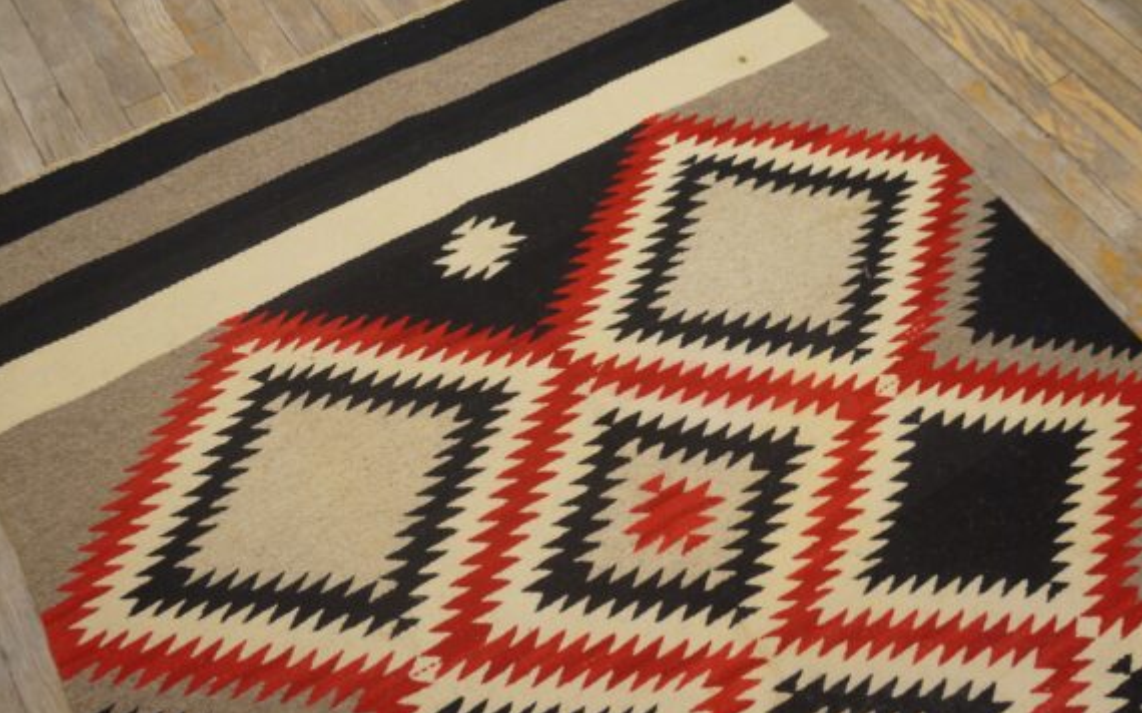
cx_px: 561
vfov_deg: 41.1
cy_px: 331
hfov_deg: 62.0
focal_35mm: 31
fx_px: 950
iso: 800
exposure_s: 1/60
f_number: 4
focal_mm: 19
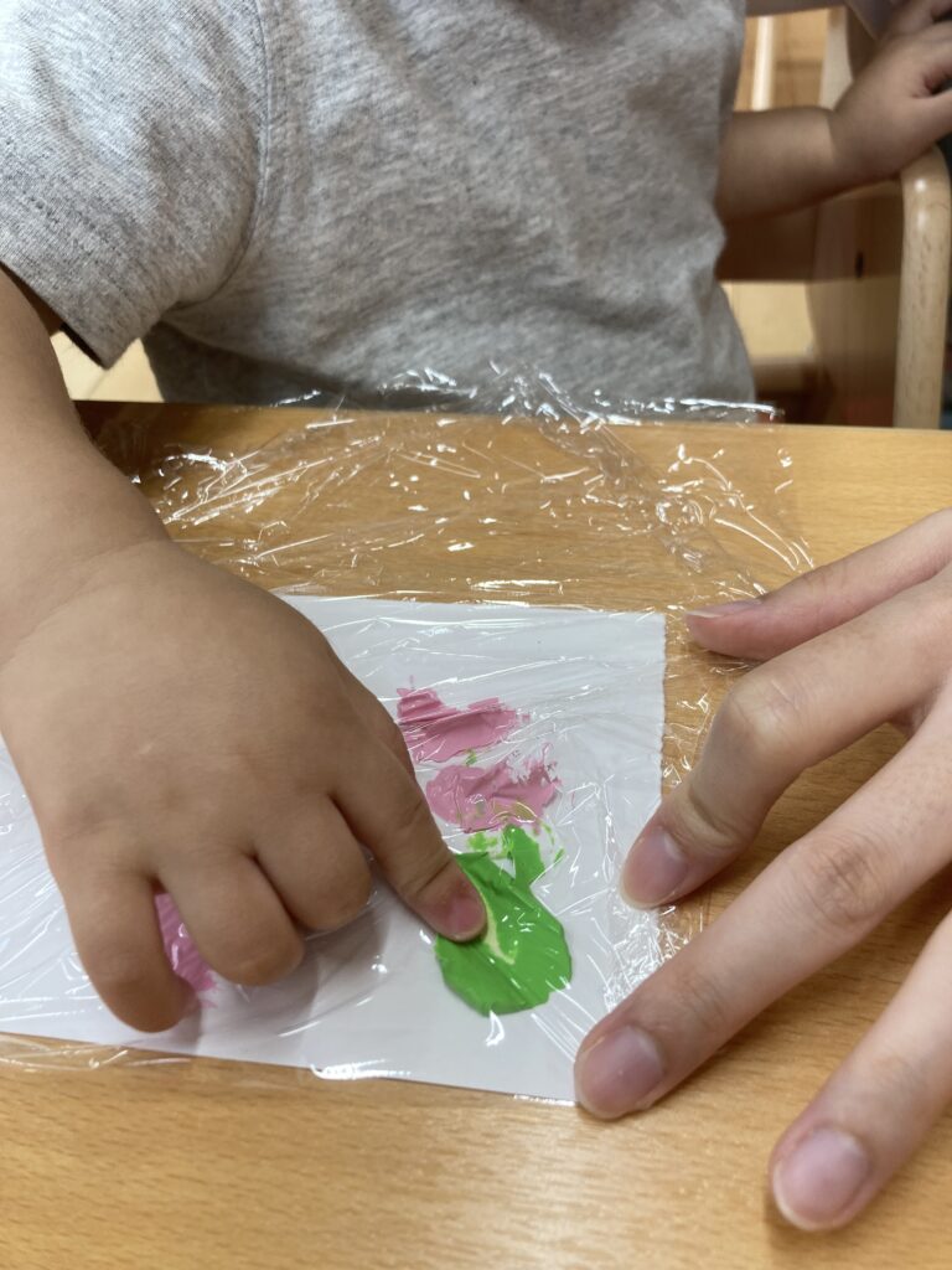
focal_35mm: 28
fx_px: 1027
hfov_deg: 49.7
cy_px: 635
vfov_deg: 63.4
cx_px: 476
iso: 40
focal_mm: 3.99
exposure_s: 1/100
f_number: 1.8
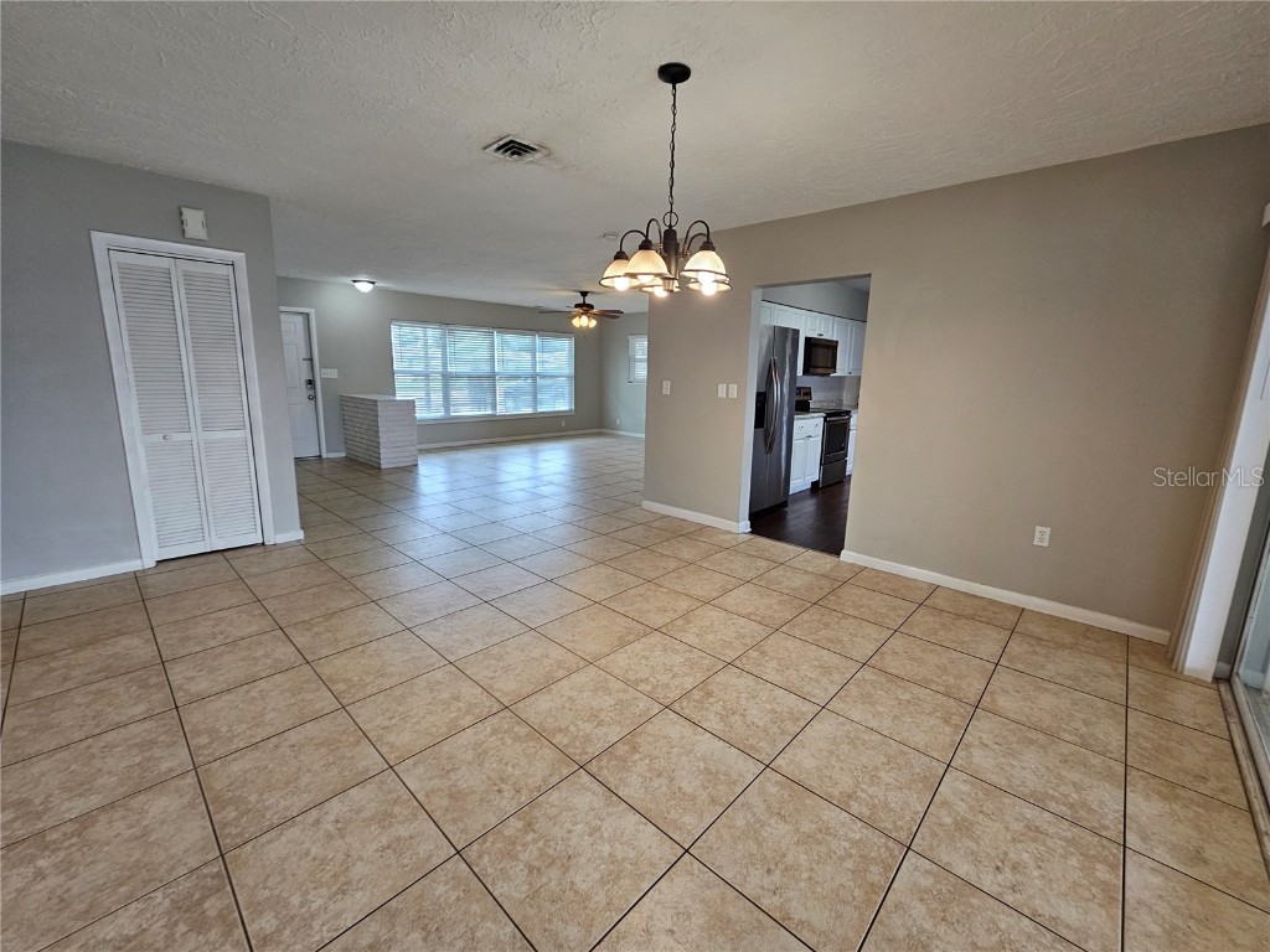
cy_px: 476
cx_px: 635
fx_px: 477
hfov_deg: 106.2
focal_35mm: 13
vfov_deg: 89.9
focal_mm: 2.2
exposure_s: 1/60
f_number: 2.2
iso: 125
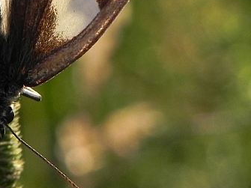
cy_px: 13
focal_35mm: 321
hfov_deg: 6.2
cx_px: -1
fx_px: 2327
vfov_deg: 4.6
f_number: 4
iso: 160
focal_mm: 18.8
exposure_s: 1/425
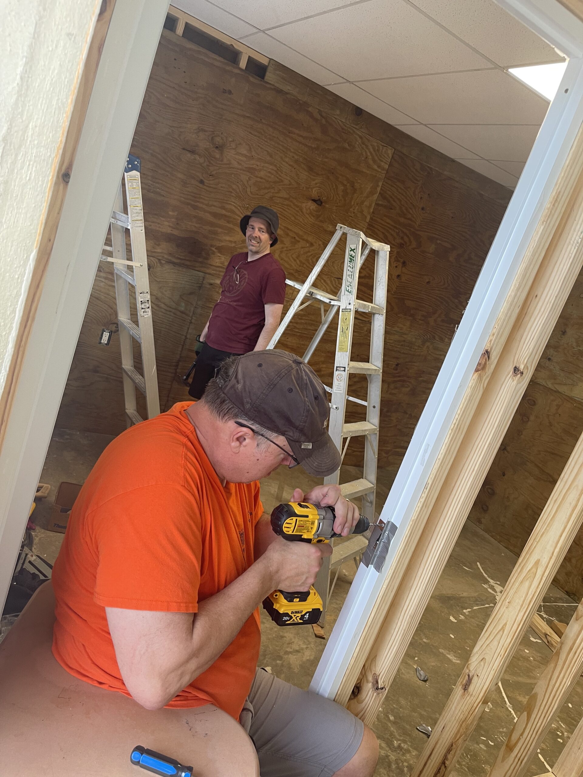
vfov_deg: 69.4
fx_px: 561
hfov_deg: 54.9
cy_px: 388
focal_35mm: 25
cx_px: 292
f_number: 1.6
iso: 100
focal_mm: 5.1
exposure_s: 1/60
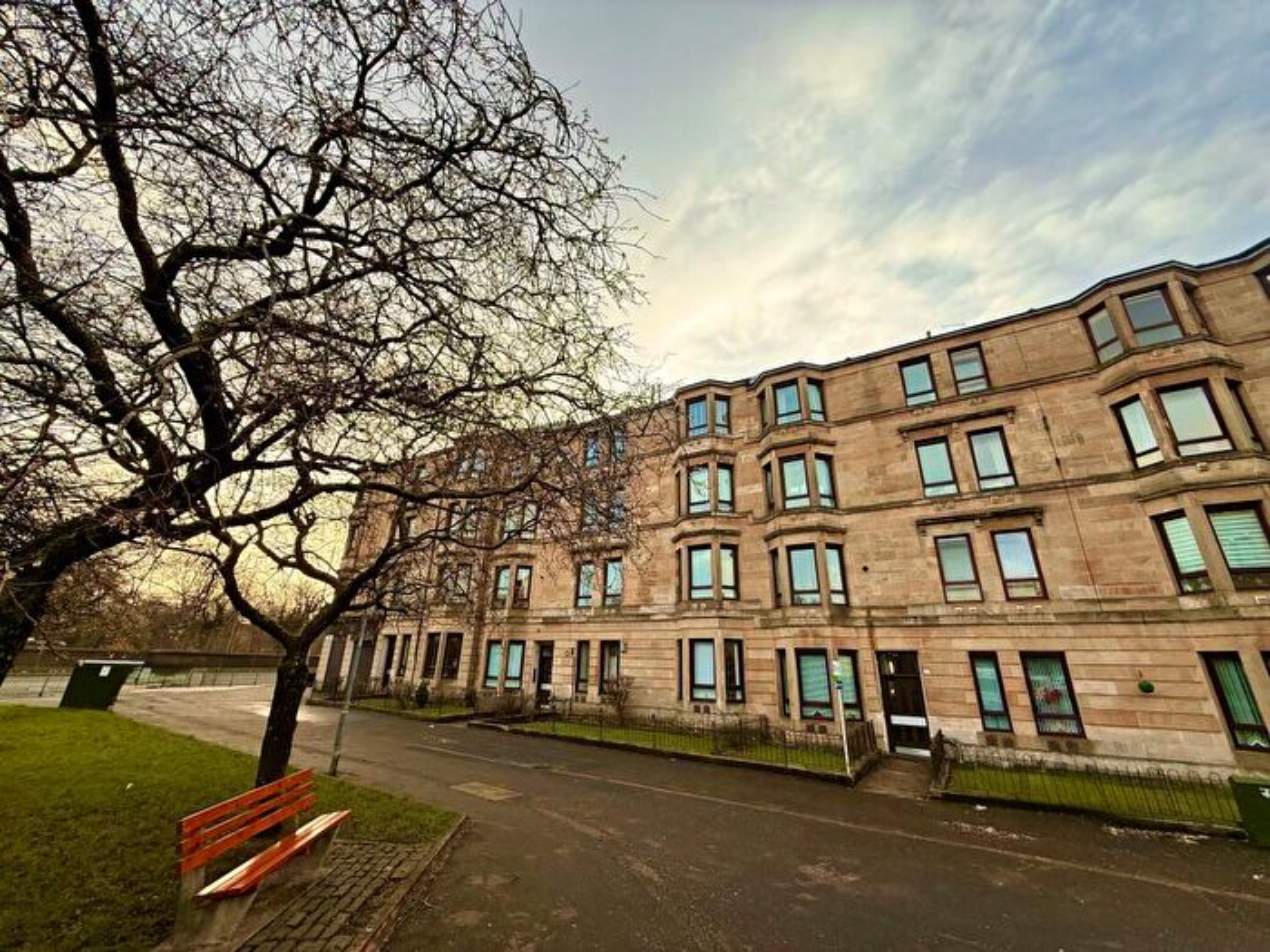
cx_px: 635
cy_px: 476
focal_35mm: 14
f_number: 2.2
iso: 64
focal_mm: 2.22
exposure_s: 1/365
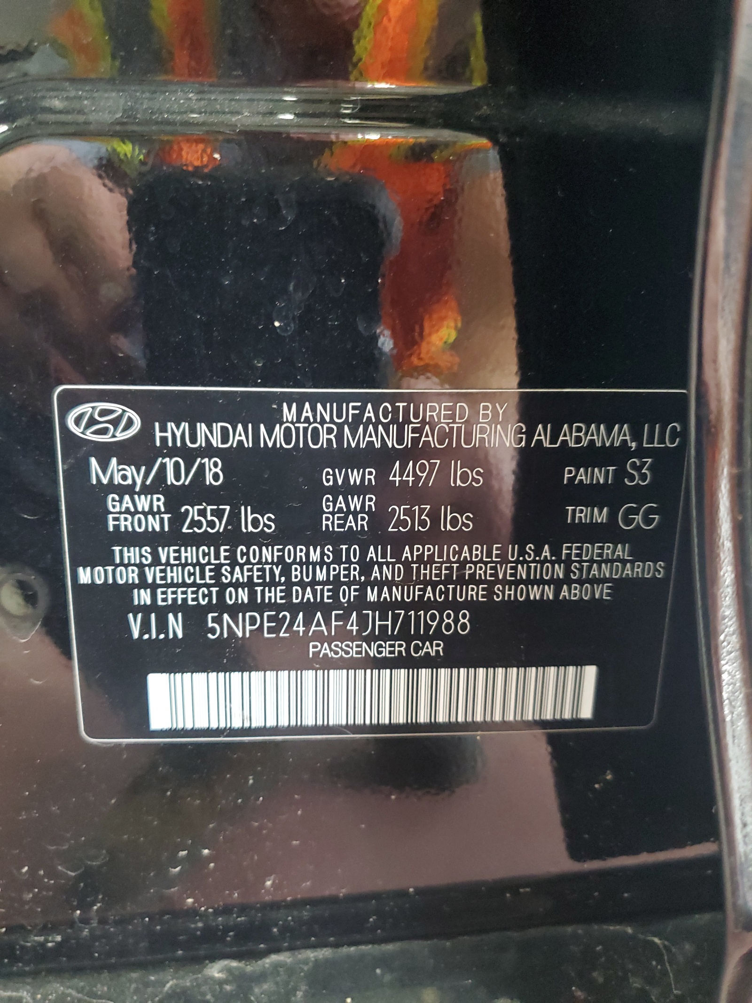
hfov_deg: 53.1
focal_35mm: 26
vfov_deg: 67.3
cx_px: 376
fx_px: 753
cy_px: 502
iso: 335
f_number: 1.5
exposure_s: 1/40
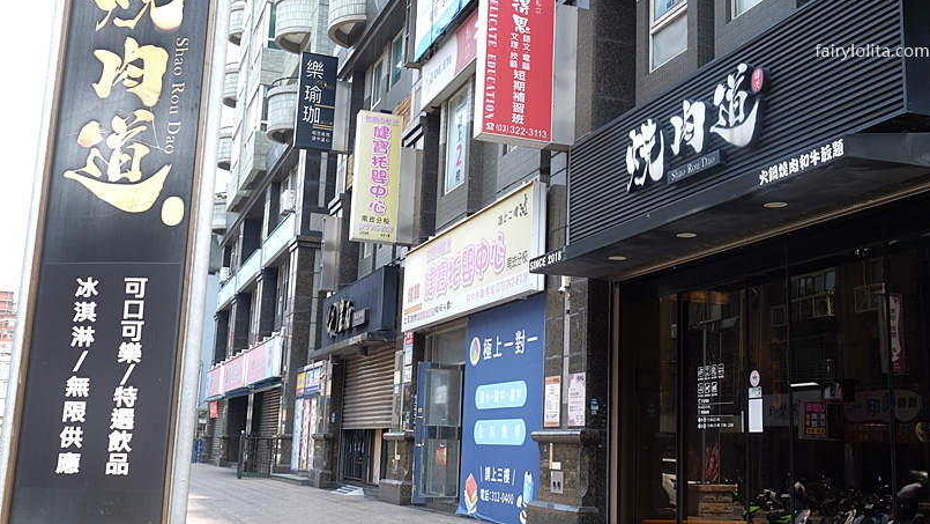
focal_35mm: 41
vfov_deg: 29.0
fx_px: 1011
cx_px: 496
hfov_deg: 49.4
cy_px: 243
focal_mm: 23
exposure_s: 1/75
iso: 100
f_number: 5.6
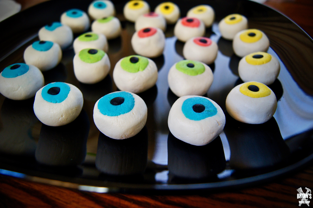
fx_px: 365
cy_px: 104
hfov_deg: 46.4
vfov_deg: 31.8
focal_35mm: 42
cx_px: 156
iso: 320
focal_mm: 28
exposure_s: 1/50
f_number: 4.5
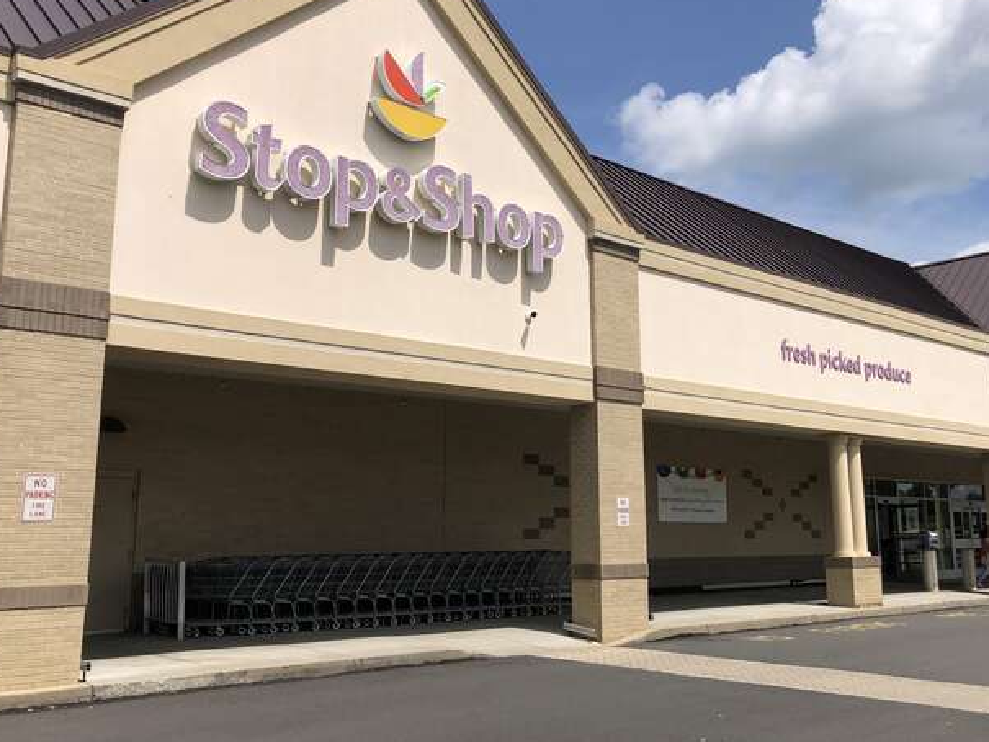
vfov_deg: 38.6
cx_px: 577
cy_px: 335
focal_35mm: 37
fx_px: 1057
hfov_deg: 49.9
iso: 25
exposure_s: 1/3690
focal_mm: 4
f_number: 1.8
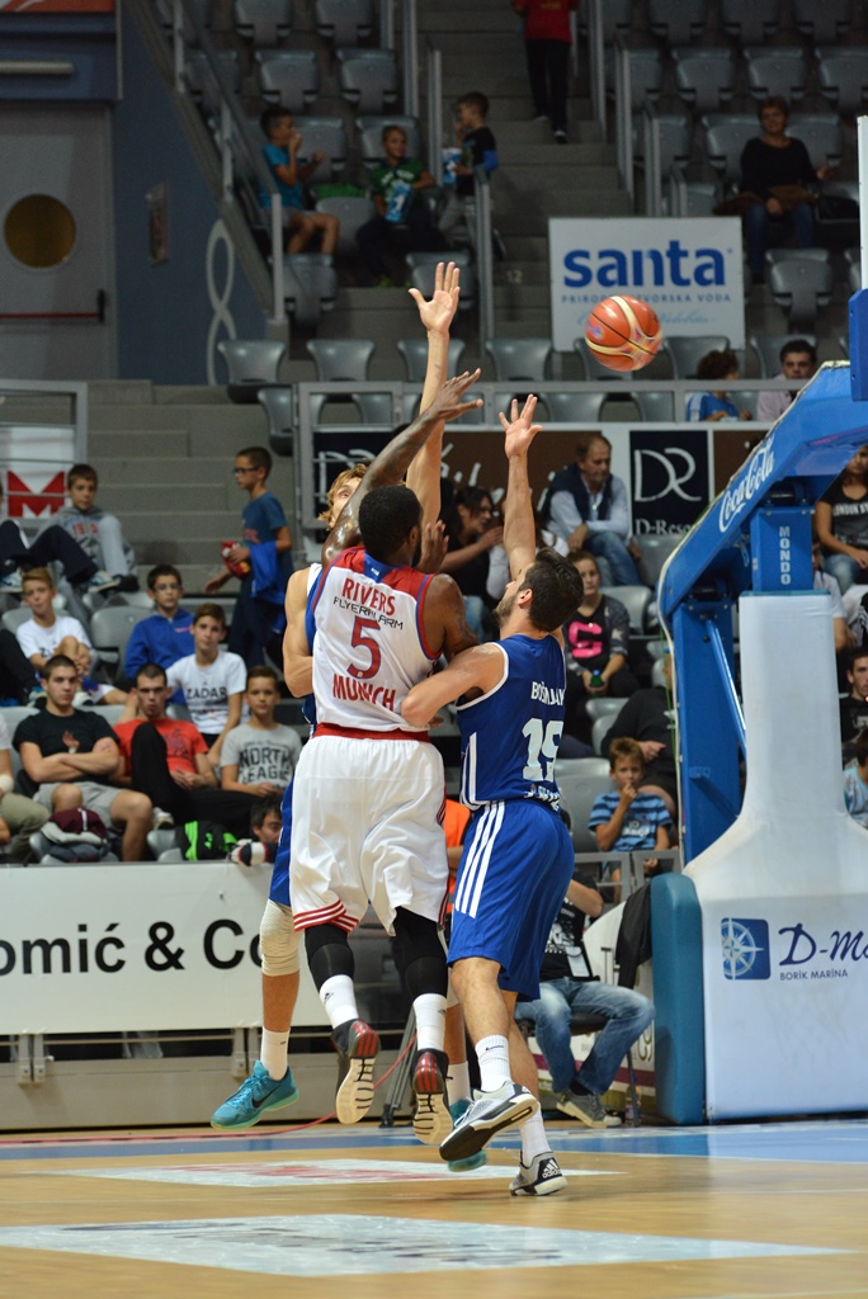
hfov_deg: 6.9
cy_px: 650
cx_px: 434
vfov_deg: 10.3
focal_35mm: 200
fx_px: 7223
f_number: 6.3
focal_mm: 200
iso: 2500
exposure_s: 1/320
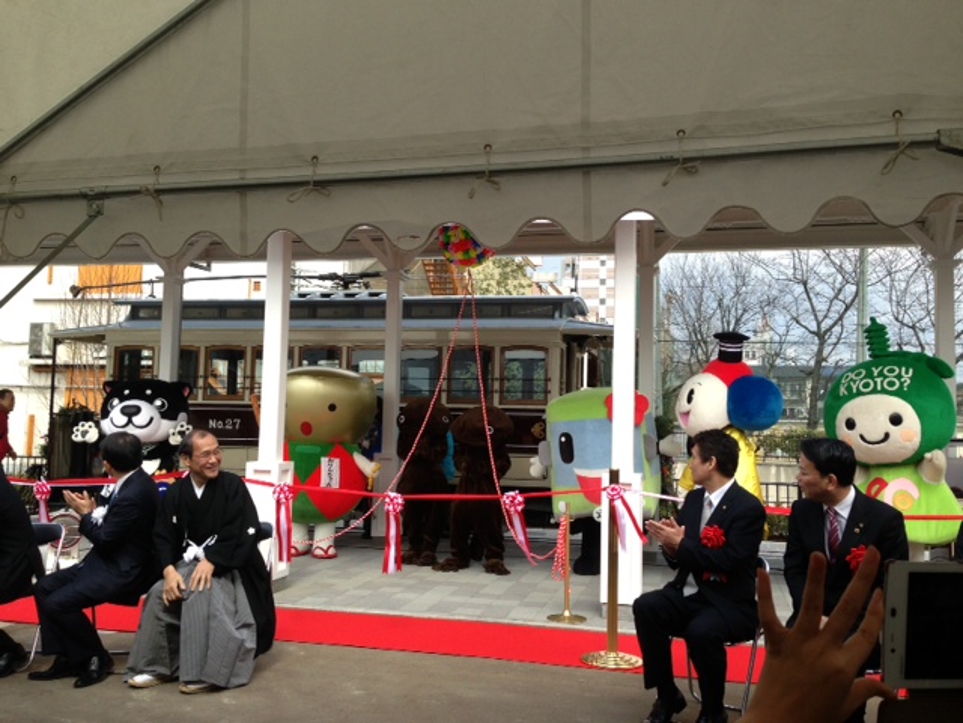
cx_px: 482
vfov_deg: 42.9
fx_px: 918
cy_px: 362
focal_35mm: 33
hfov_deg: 55.4
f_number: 2.4
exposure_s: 1/742
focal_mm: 4.13
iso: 64
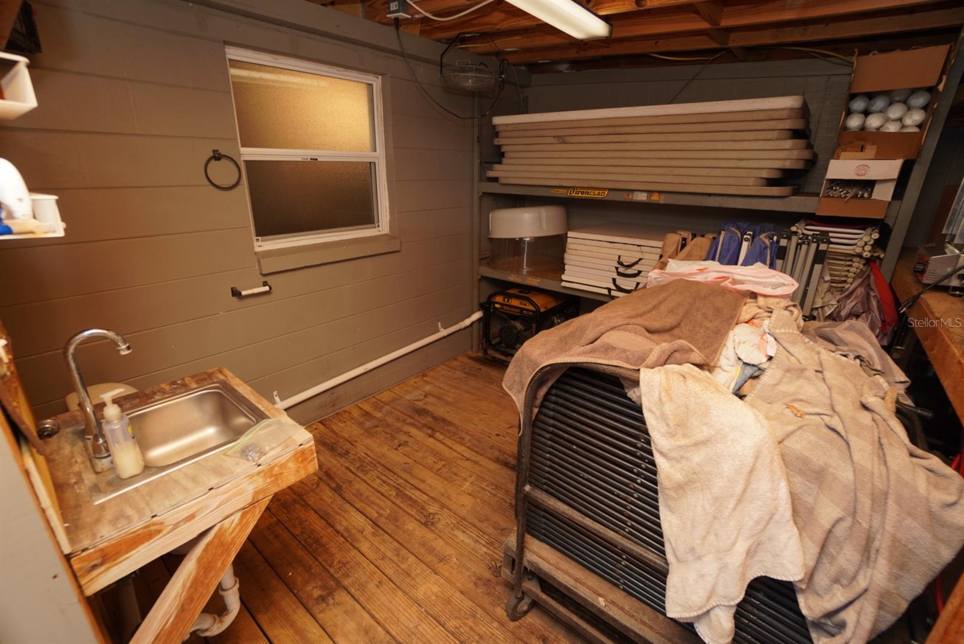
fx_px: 402
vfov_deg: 77.4
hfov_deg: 100.4
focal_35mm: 15
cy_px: 322
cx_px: 482
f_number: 4
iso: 125
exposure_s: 1/60
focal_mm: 10
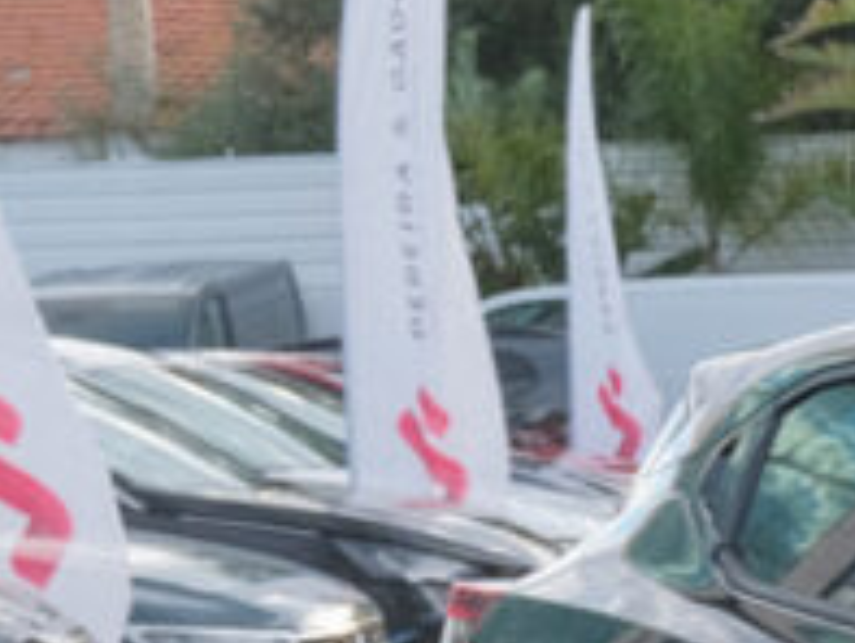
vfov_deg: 8.9
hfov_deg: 11.0
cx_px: 1801
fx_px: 3954
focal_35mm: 160
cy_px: 1123
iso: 500
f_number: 9
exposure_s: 1/125
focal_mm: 21.5
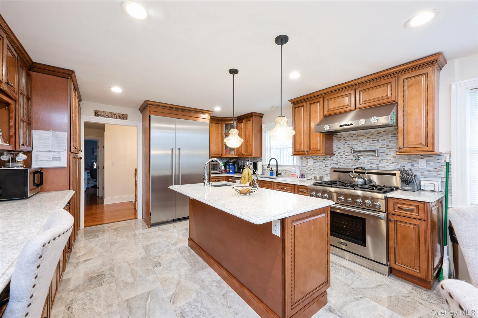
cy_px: 159
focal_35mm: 14
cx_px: 239
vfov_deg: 81.1
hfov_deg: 104.3
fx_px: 186
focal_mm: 14
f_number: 11
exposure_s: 1/2.5
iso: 200
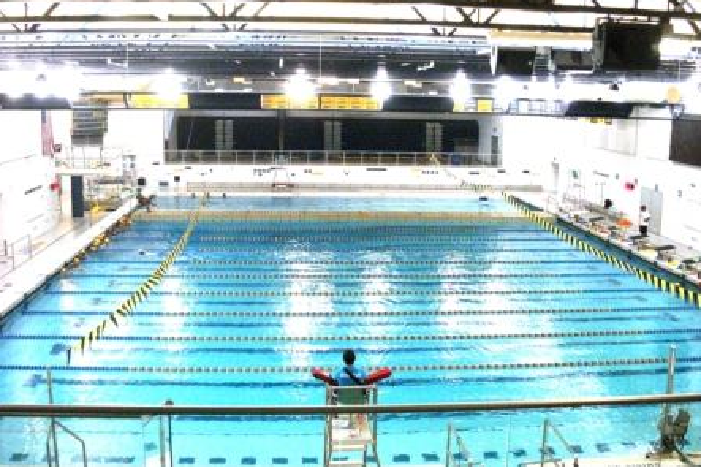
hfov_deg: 48.5
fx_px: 779
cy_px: 223
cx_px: 351
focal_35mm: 40
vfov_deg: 33.4
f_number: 3.3
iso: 1250
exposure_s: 1/125
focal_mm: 6.3
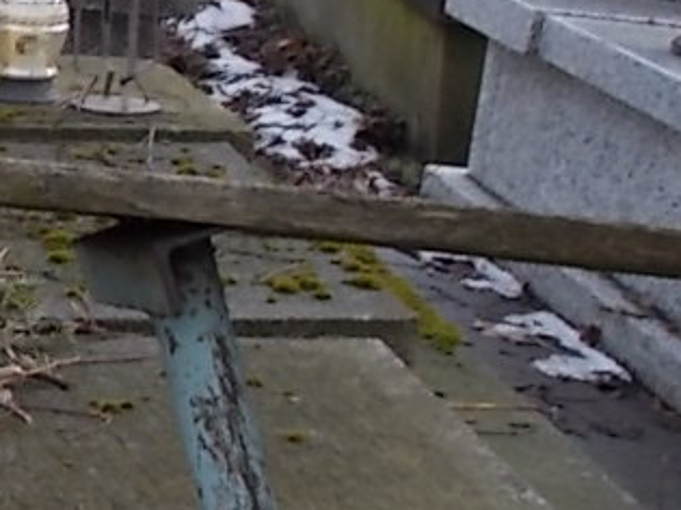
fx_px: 2596
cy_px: 108
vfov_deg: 11.2
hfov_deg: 13.7
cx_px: -439
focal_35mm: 132
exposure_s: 1/200
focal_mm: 4.6
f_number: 3.2
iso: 80
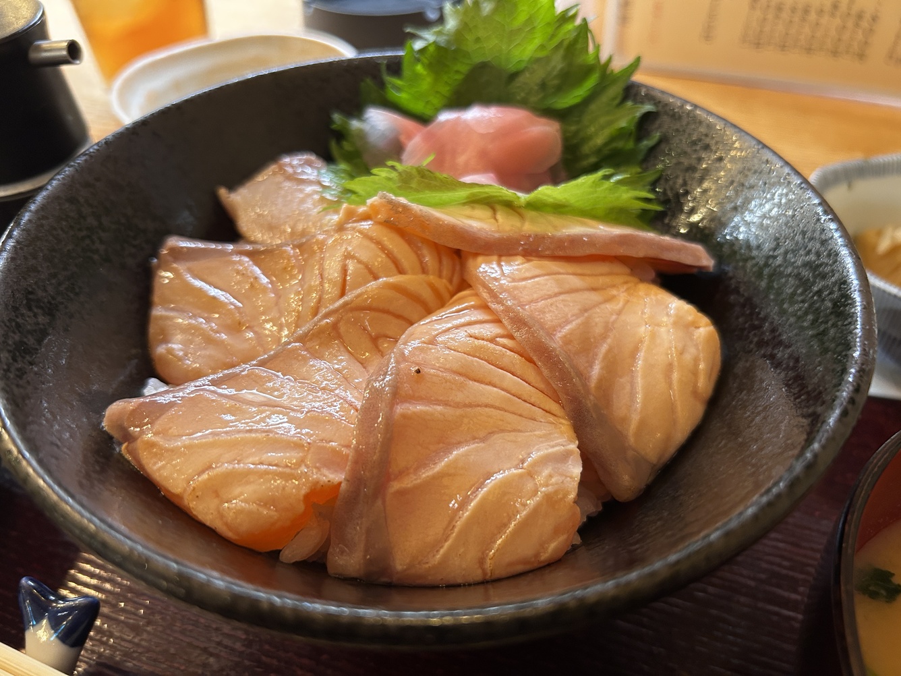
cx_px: 450
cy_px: 338
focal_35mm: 26
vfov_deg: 53.1
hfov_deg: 67.3
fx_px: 677
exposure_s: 1/60
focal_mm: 5.7
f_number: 1.5
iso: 250
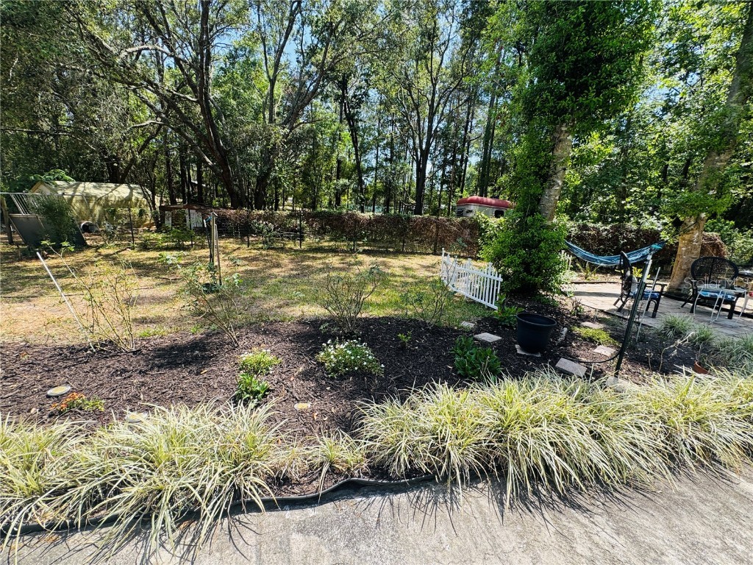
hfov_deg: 102.1
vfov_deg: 85.7
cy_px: 282
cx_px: 376
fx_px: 305
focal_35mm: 14
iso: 40
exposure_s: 1/368
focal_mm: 2.22
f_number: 2.2
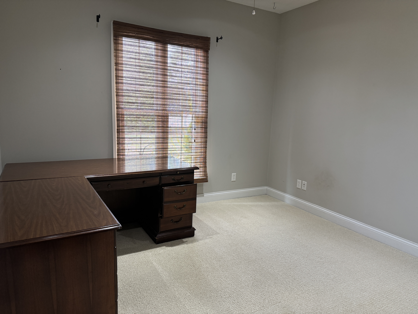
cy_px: 157
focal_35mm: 24
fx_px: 290
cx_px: 209
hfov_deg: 71.6
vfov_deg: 56.8
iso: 200
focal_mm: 6.76
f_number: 1.78
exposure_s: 1/120
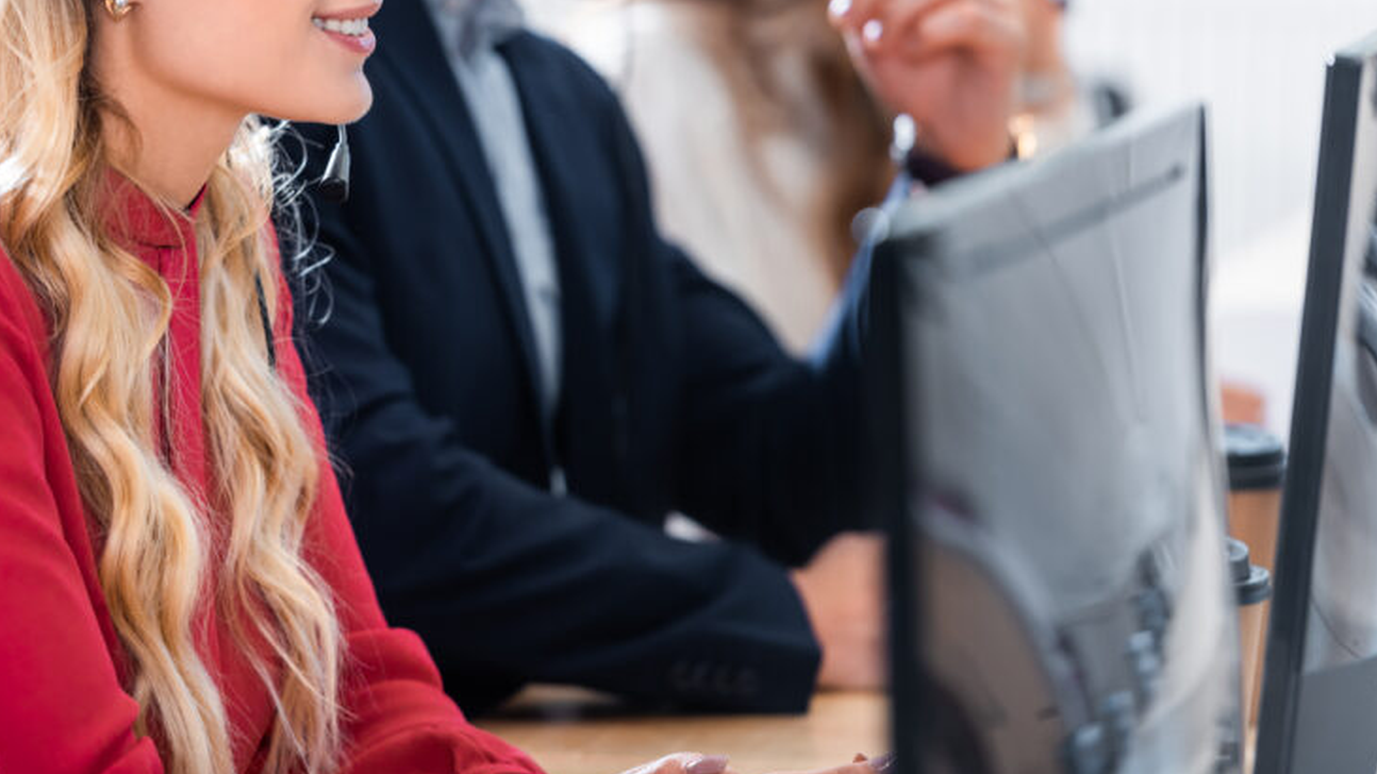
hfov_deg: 8.6
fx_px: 9125
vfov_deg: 4.9
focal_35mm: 250
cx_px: 415
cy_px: 158
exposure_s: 1/200
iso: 200
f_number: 3.5
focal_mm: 170
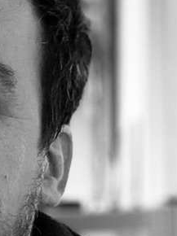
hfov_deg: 12.9
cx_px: -119
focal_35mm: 106
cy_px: 181
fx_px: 724
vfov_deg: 18.4
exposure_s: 1/60
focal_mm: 2.71
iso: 125
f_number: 2.2
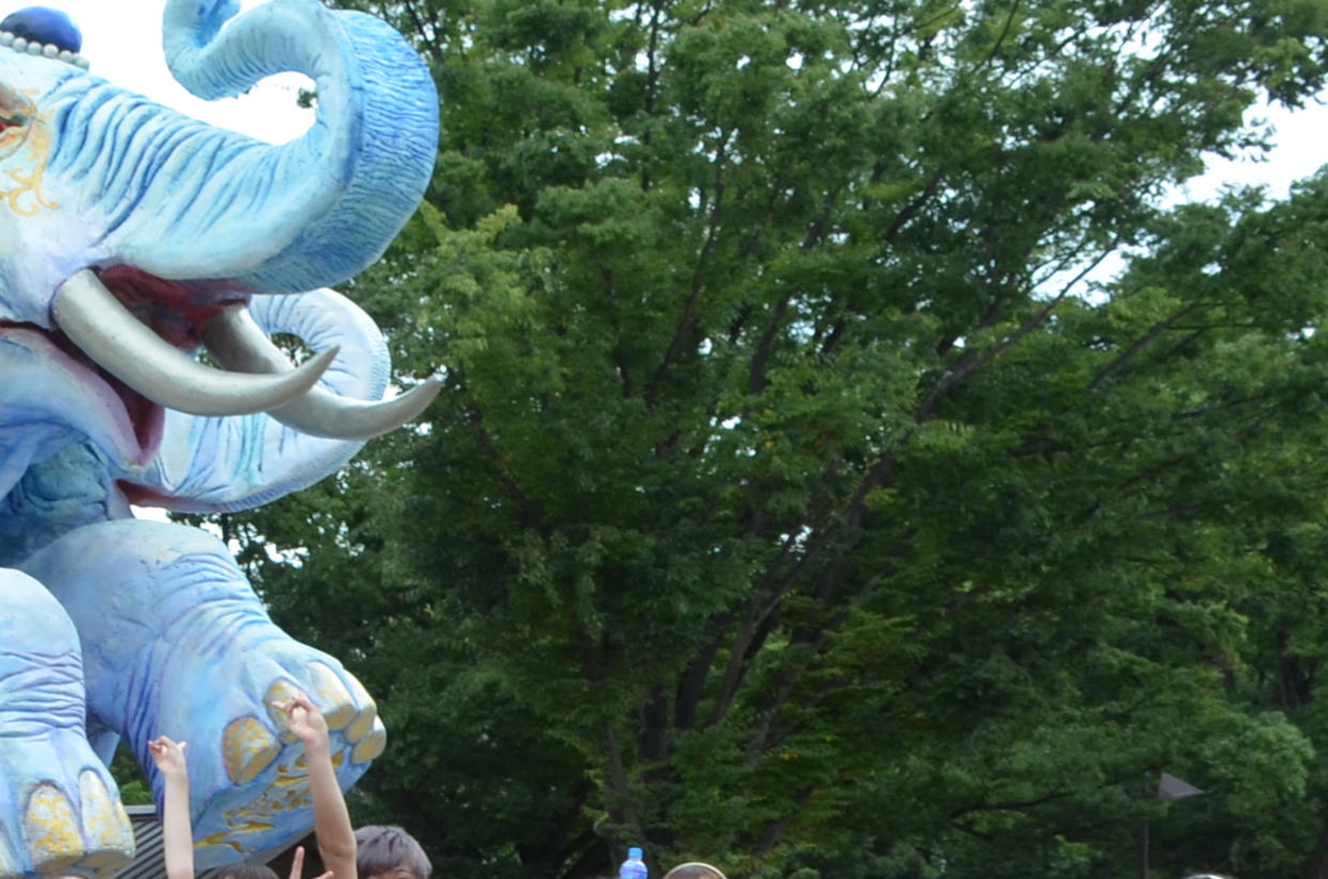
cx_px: -24
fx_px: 2945
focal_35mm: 80
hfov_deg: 24.2
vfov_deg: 16.3
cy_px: 1073
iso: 200
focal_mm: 18
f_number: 6.3
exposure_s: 1/160
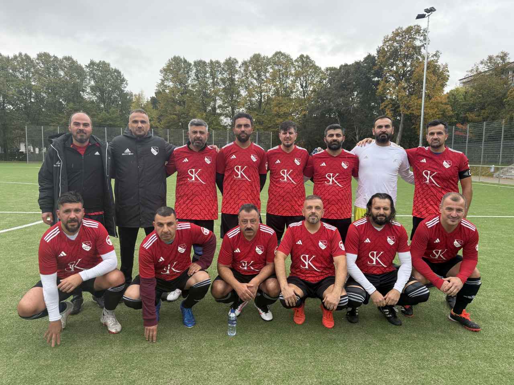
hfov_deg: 71.6
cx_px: 257
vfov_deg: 56.8
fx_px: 356
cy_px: 192
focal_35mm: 24
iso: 100
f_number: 1.78
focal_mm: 6.76
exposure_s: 1/494
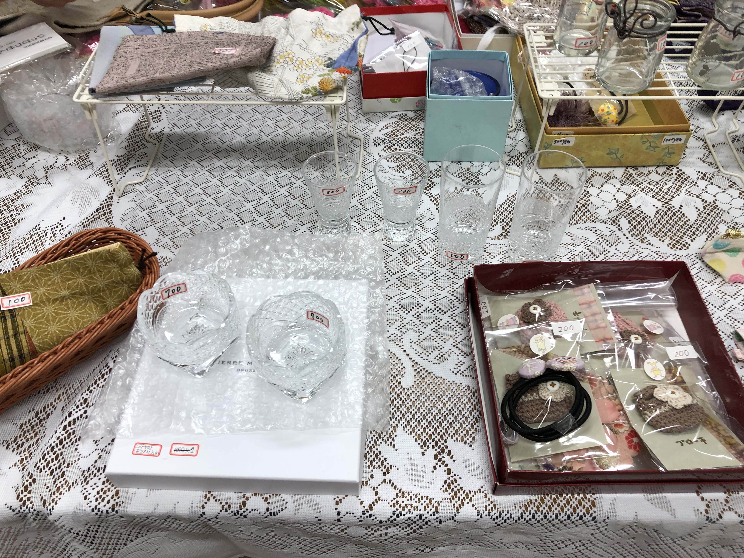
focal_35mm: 28
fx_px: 602
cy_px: 279
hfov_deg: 63.4
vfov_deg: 49.7
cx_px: 372
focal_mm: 3.99
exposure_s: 1/100
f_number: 1.8
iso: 40
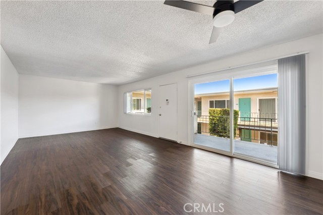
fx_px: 126
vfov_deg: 81.1
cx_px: 162
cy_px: 108
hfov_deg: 104.3
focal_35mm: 14
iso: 100
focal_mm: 14
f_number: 9
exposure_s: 1/50
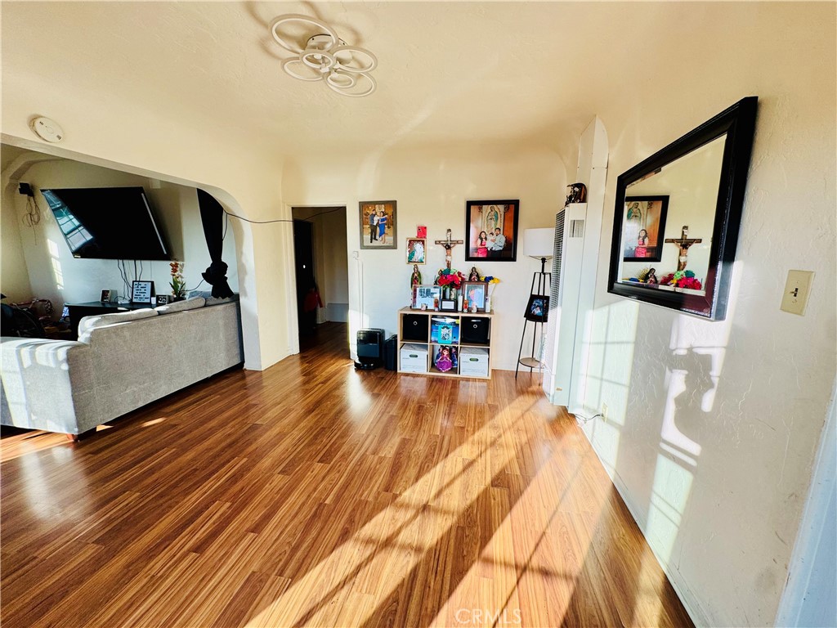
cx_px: 418
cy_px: 314
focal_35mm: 14
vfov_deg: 85.7
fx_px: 339
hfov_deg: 102.1
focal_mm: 2.22
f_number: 2.2
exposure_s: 1/108
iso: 40
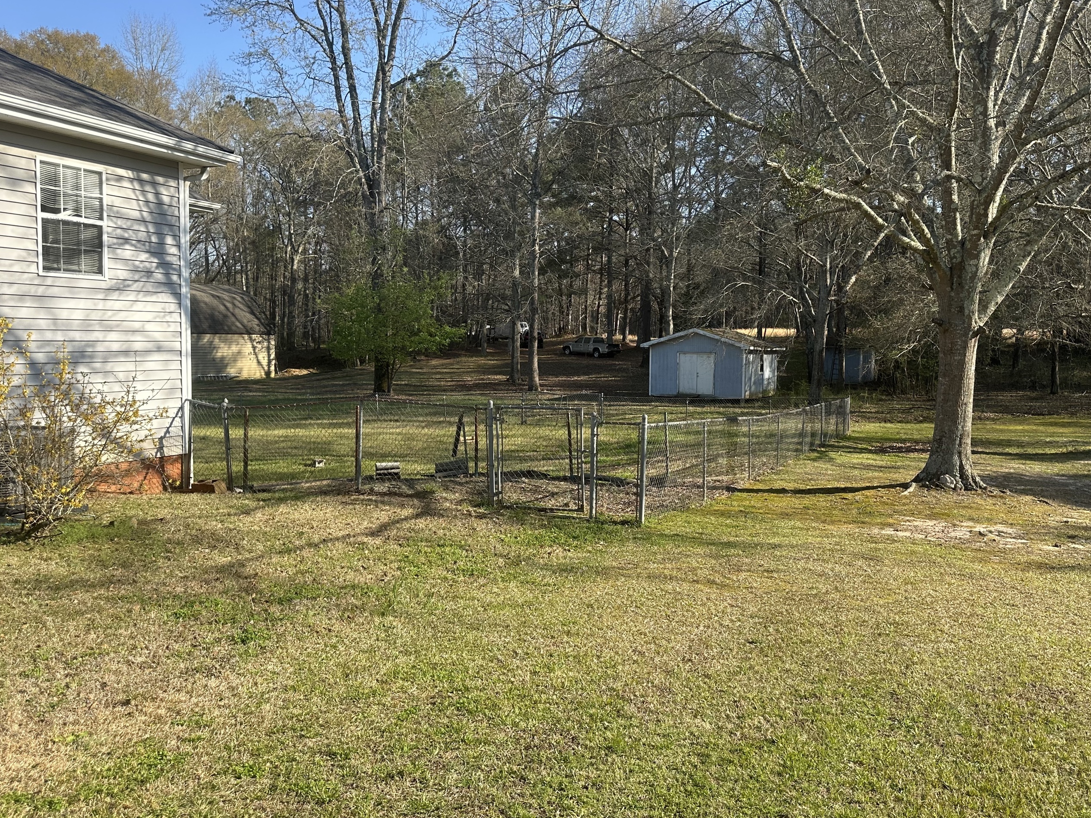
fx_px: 914
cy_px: 396
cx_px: 646
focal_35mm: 29
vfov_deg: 48.2
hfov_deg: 61.2
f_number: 1.78
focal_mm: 6.86
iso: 80
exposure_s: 1/1916
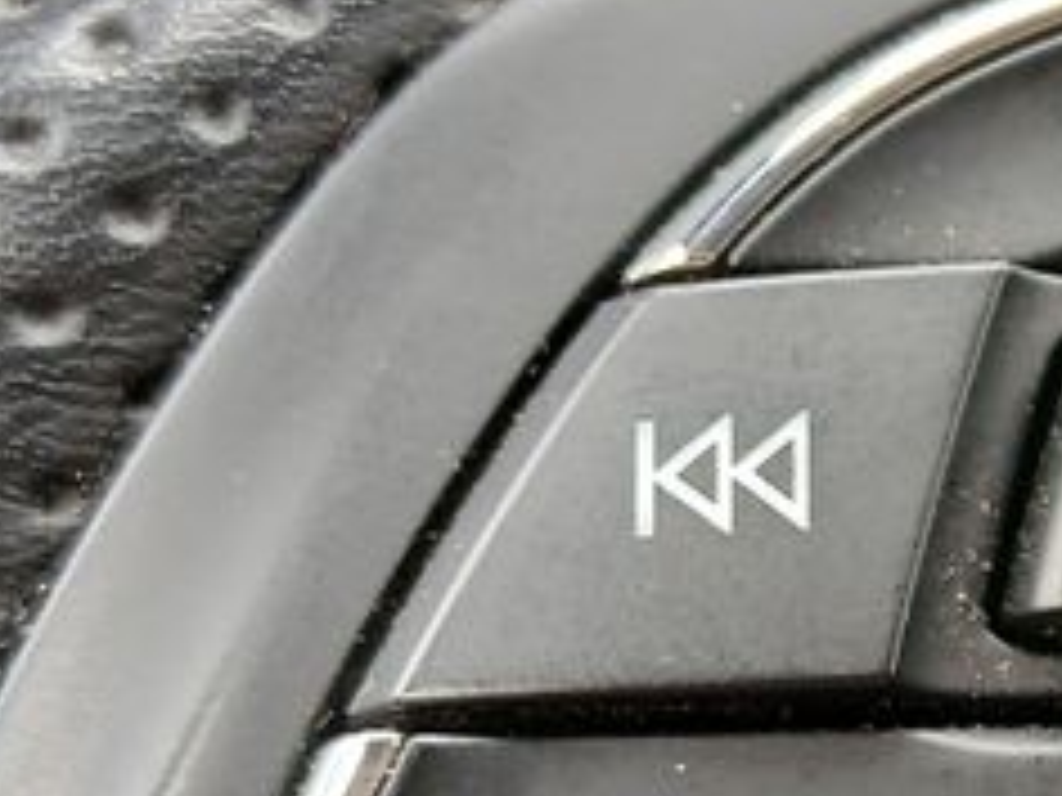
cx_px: 1336
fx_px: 3467
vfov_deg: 13.0
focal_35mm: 113
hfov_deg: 16.6
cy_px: 729
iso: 100
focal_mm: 3.98
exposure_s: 1/50
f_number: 1.8
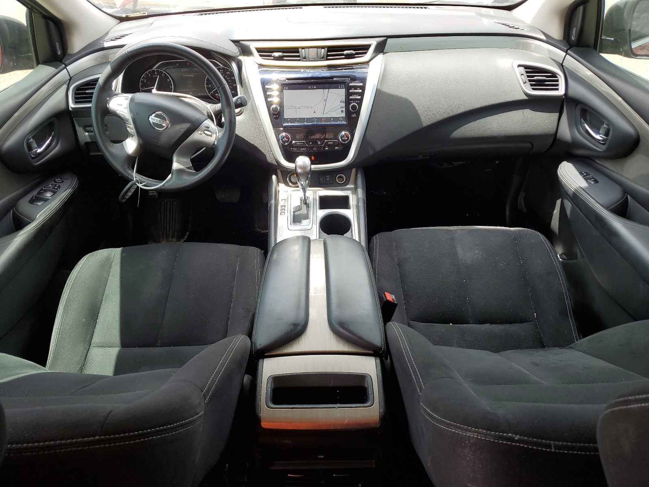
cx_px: 324
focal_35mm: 26
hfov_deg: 67.3
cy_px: 244
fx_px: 487
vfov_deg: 53.1
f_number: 1.5
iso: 50
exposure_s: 1/312
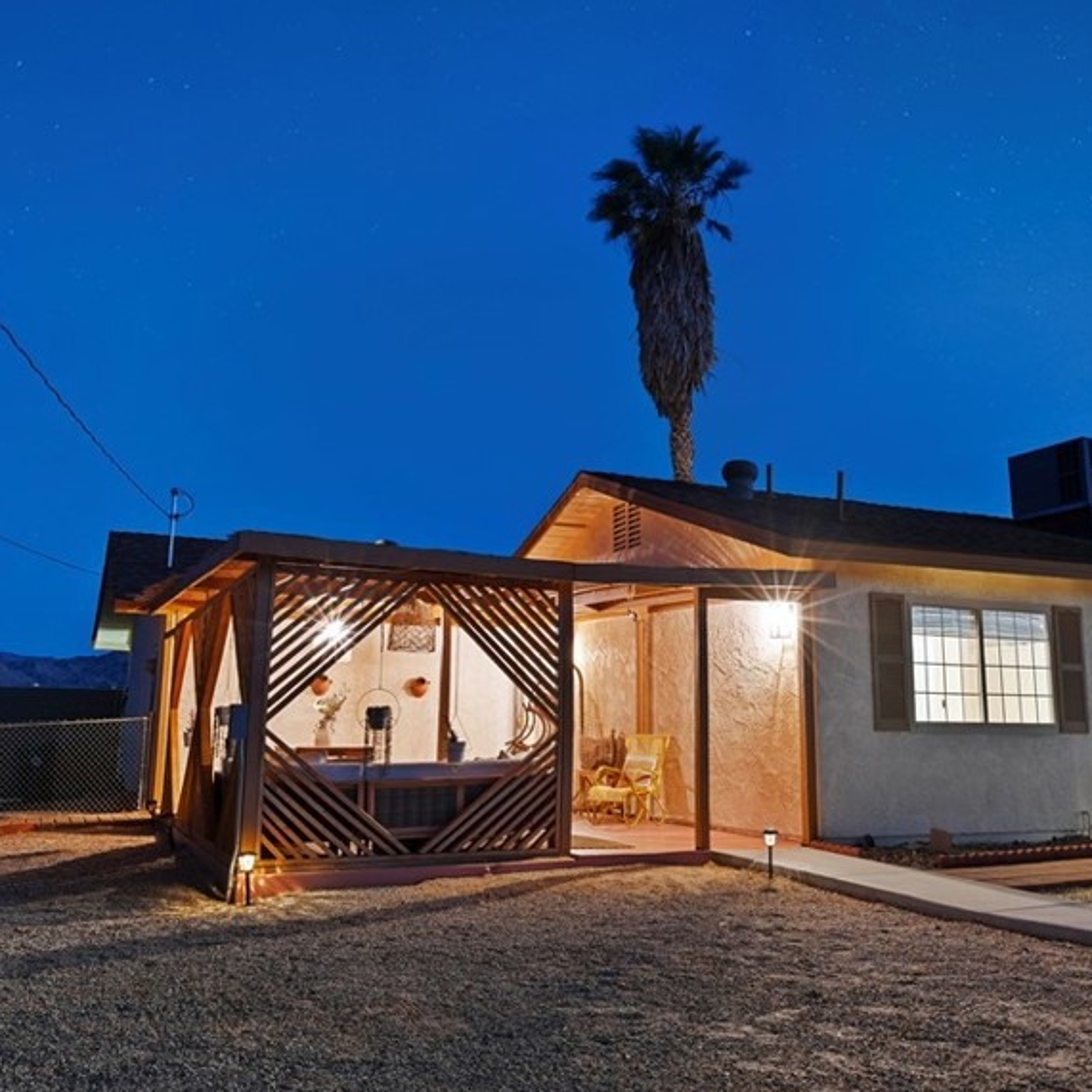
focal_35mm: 32
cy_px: 483
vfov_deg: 51.0
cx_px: 595
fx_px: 1142
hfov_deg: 51.0
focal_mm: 21
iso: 400
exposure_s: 30
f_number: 5
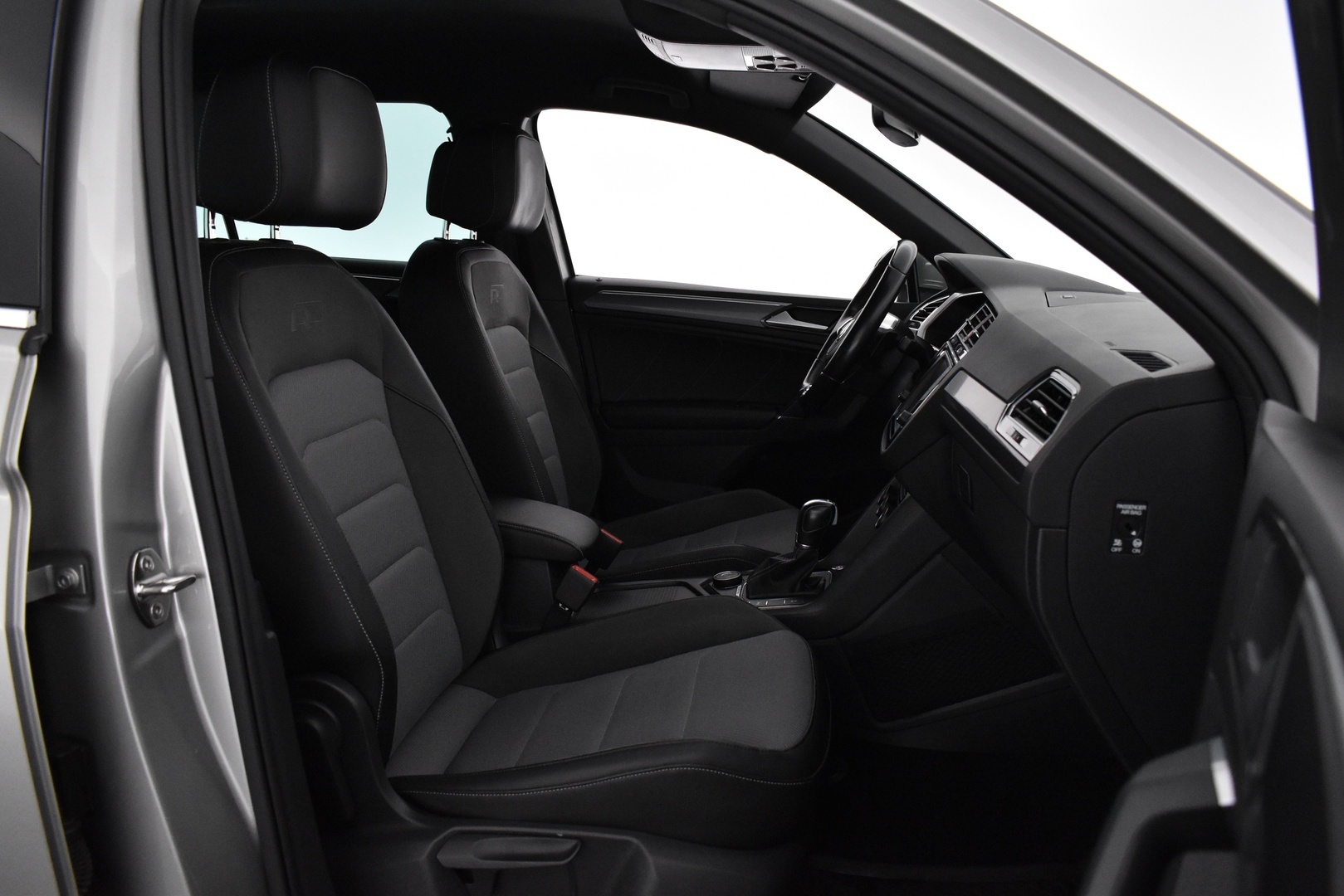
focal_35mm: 27
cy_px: 448
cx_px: 672
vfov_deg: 47.9
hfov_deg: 67.4
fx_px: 1008
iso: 3200
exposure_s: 1/80
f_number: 4.5
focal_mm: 18
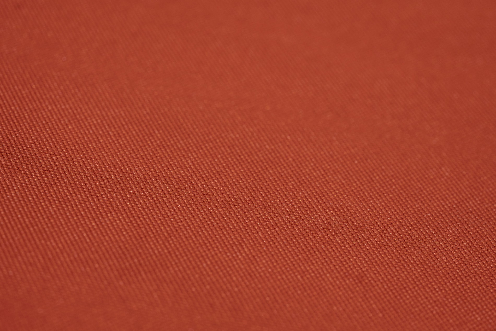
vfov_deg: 15.2
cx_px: 248
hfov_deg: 22.6
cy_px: 166
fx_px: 1240
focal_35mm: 90
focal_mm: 90
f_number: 9
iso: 1250
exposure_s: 1/125
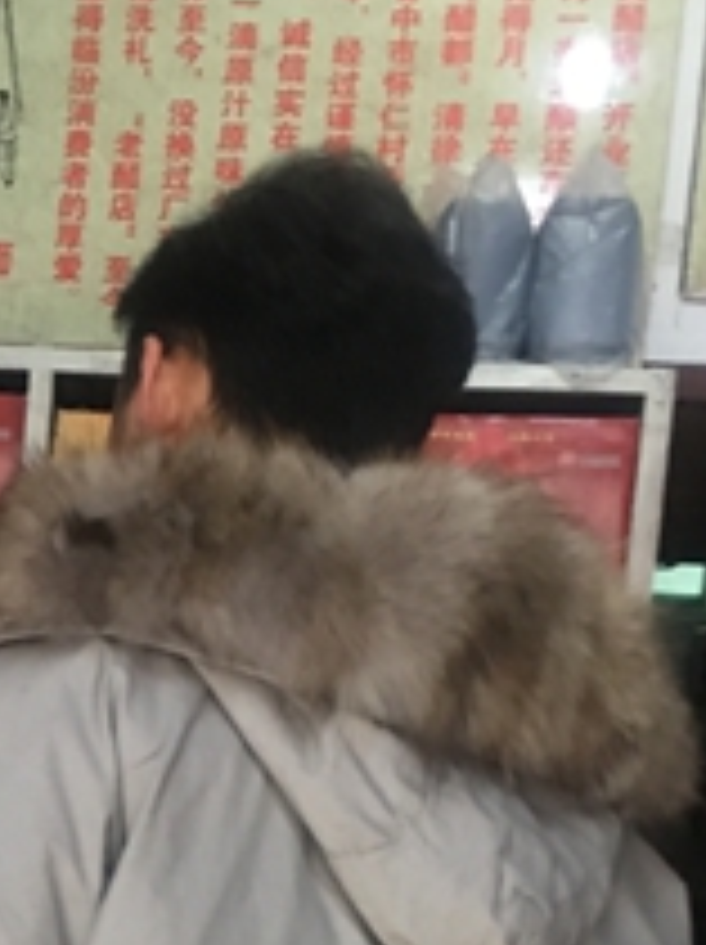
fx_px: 2262
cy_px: 837
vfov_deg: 23.0
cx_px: -202
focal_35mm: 83
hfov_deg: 16.8
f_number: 2.2
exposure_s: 1/17
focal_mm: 4.15
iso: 100
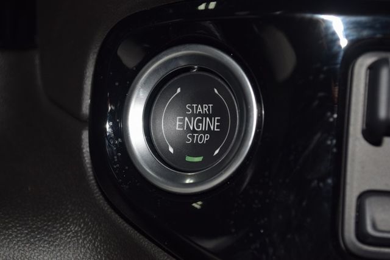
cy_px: 130
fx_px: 894
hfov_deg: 24.6
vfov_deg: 16.6
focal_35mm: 82
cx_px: 195
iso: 100
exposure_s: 1/60
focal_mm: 55
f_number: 8
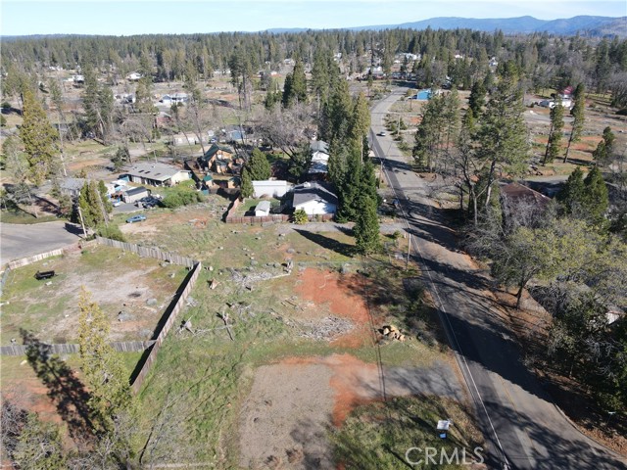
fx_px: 435
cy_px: 235
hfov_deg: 71.6
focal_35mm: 24
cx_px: 314
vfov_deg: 56.8
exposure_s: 1/350
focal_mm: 4.5
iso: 100
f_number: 2.8
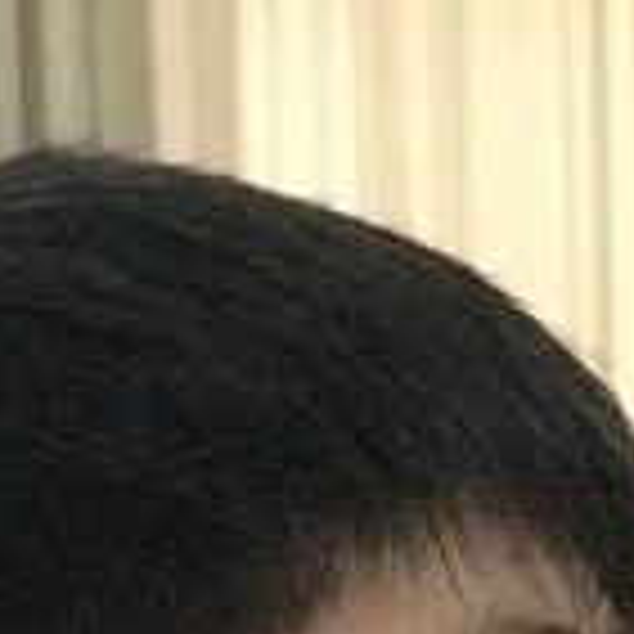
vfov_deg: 5.9
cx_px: 1255
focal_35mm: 286
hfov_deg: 6.0
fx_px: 5926
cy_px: 1344
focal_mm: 6.6
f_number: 2.8
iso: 1250
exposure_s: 1/50
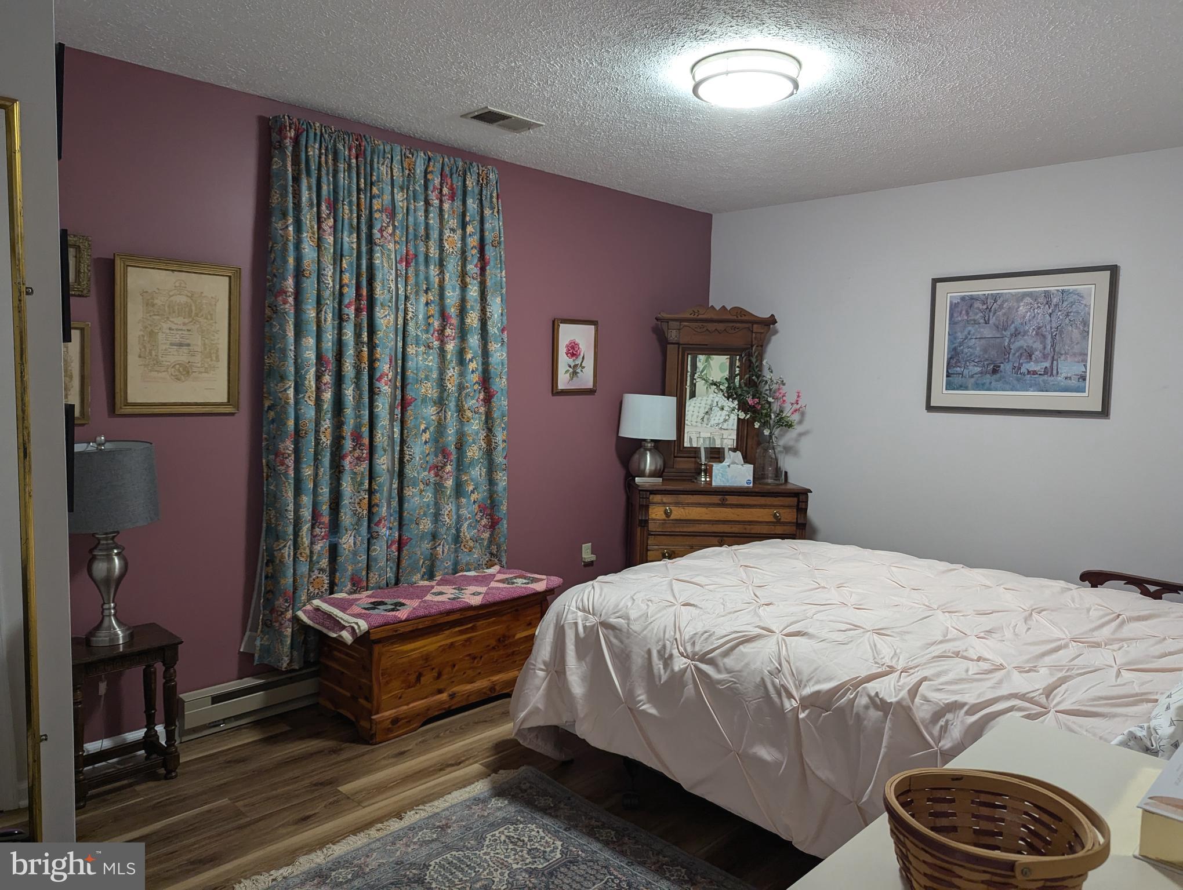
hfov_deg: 71.5
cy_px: 445
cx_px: 592
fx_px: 821
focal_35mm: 24
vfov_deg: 56.9
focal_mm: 6.81
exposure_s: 1/120
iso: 342
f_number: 1.85
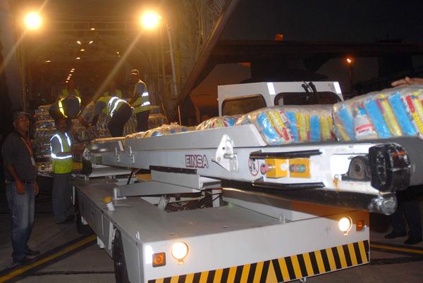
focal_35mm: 27
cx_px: 212
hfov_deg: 67.3
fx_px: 318
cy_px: 142
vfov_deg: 48.1
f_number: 3.5
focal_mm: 18
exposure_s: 1/60
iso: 250
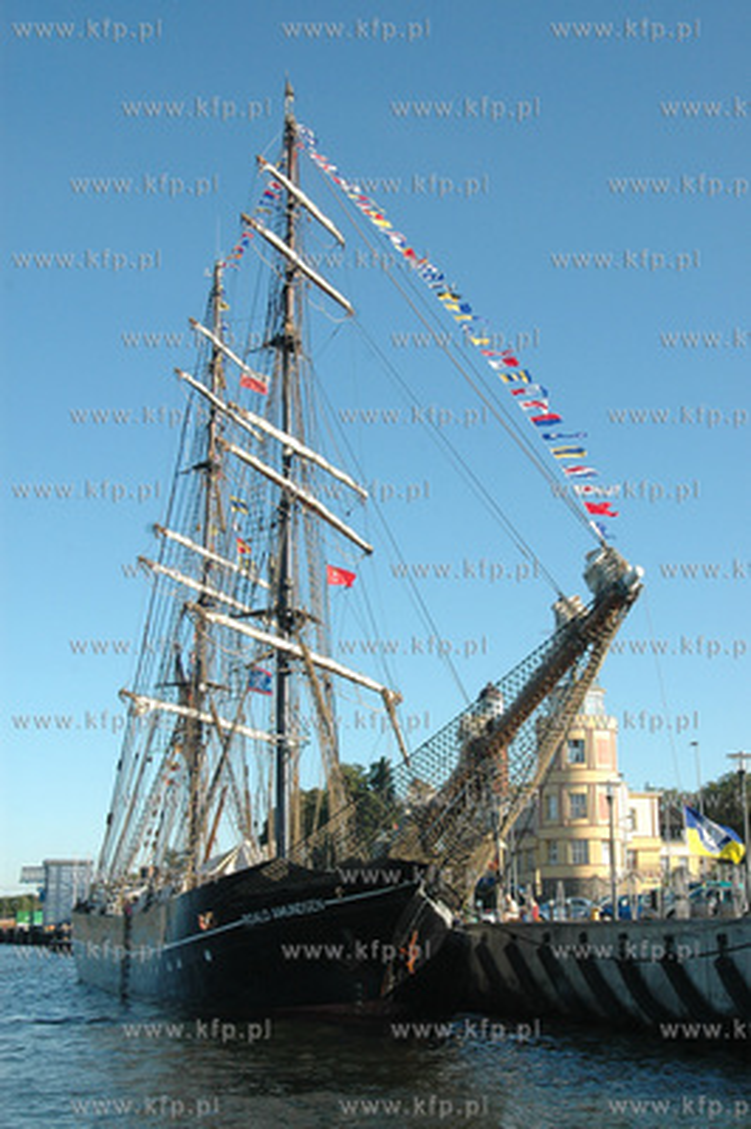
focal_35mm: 45
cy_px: 564
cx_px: 376
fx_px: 1410
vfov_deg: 43.6
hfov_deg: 29.8
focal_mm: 30
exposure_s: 1/400
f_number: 8
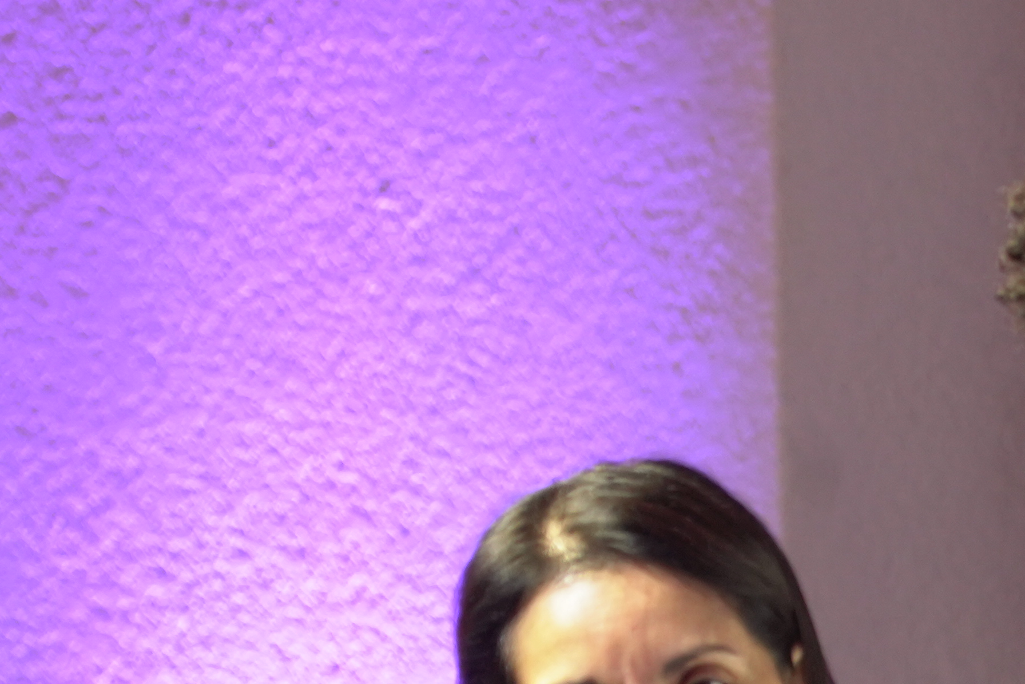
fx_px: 10962
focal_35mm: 385
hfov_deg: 5.3
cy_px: 916
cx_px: 1079
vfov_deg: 3.6
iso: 2000
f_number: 5.6
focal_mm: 115
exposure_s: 1/60
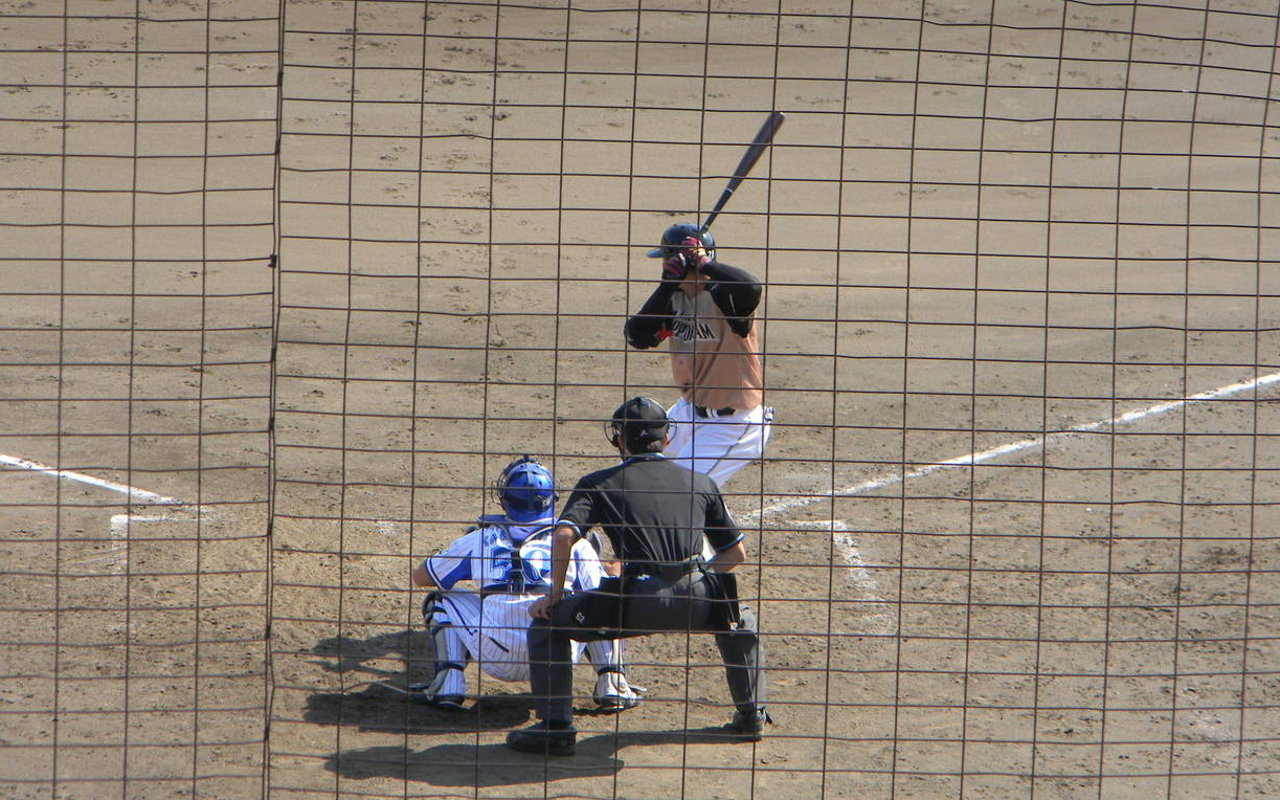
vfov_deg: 6.7
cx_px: 642
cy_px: 365
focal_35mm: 195
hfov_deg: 10.8
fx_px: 6801
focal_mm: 33.1
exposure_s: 1/213
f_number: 5.2
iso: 80
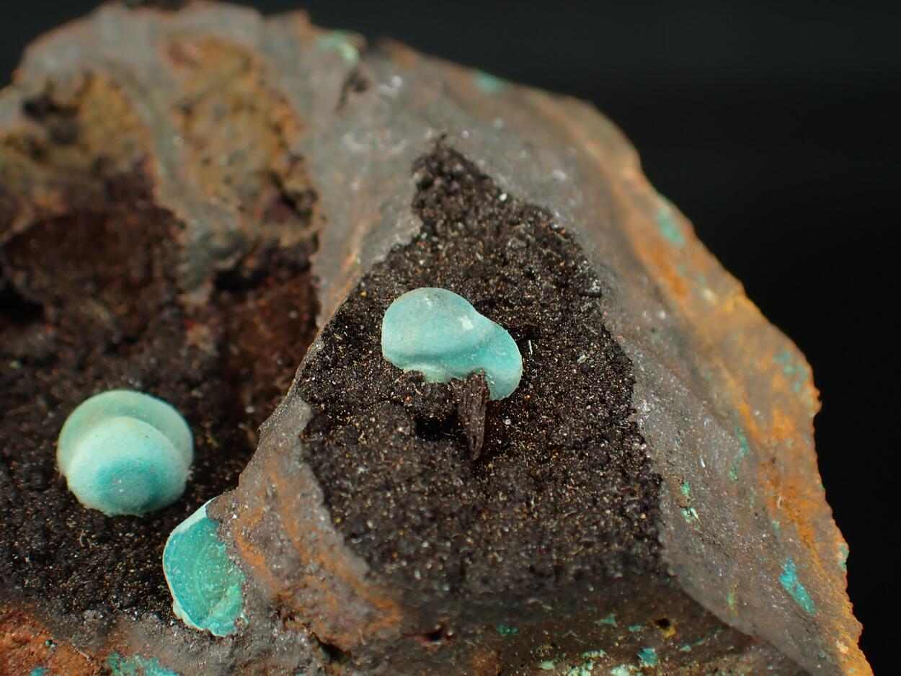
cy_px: 338
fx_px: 2603
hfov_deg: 19.6
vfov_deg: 14.8
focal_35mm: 100
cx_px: 450
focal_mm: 18
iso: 100
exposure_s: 1/13
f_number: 4.9
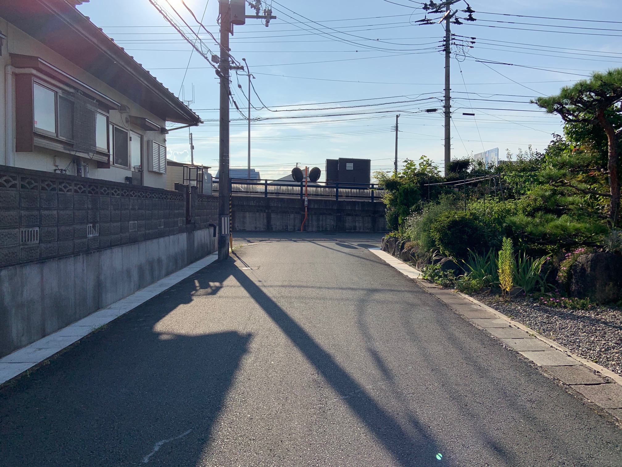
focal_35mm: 26
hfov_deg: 67.3
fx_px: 467
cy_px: 234
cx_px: 311
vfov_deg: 53.1
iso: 25
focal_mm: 4.25
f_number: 1.8
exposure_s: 1/4464
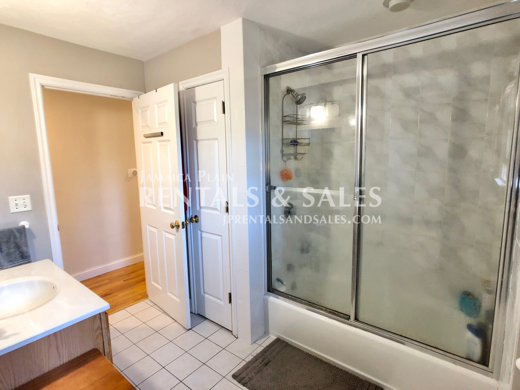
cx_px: 260
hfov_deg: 63.4
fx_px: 421
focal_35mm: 28
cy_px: 195
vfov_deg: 49.7
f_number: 1.8
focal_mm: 3.99
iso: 100
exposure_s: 1/30
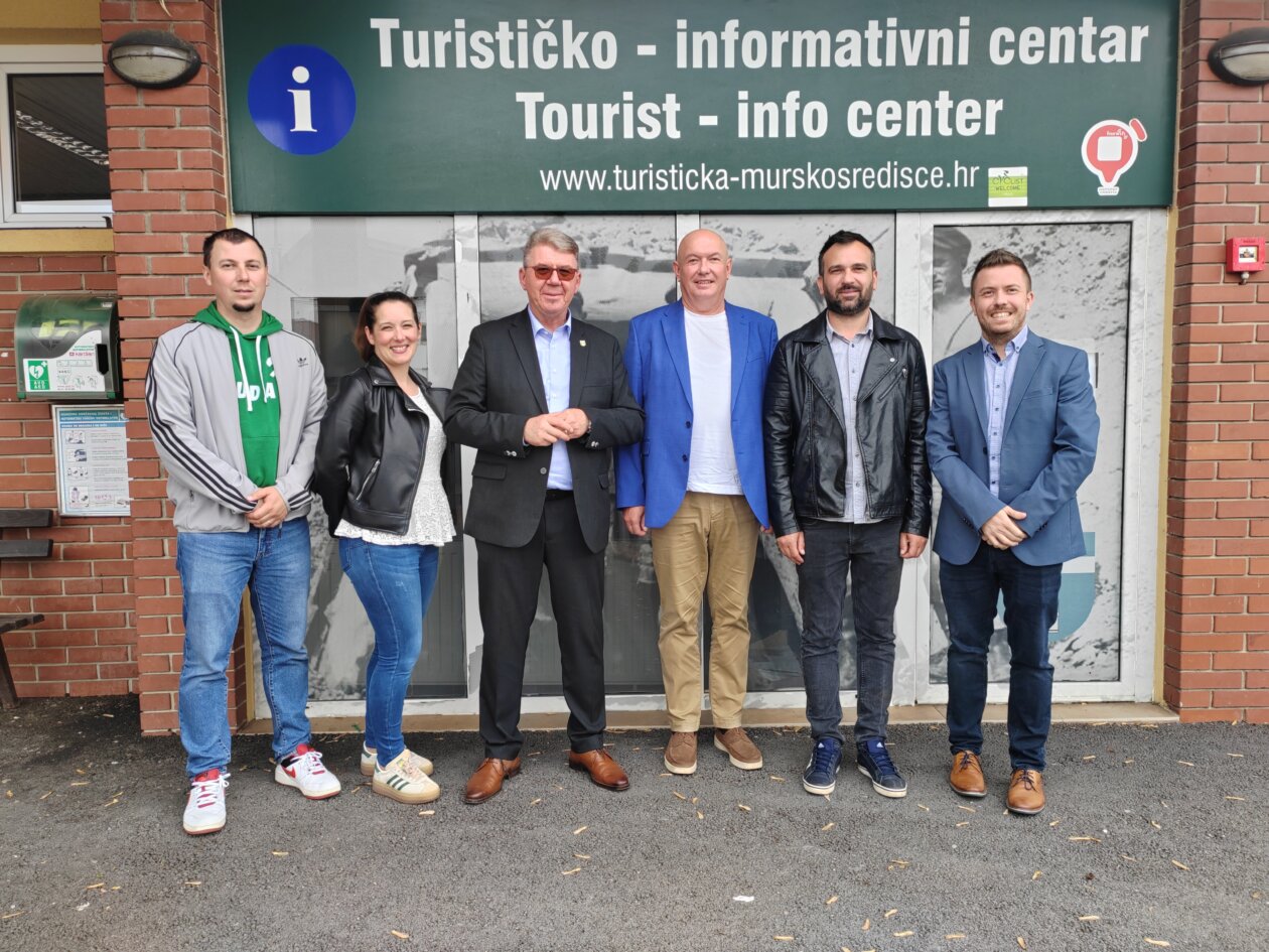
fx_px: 990
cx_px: 634
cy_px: 476
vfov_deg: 51.4
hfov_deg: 65.3
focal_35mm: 27
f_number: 1.9
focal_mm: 5.52
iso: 100
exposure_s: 1/240
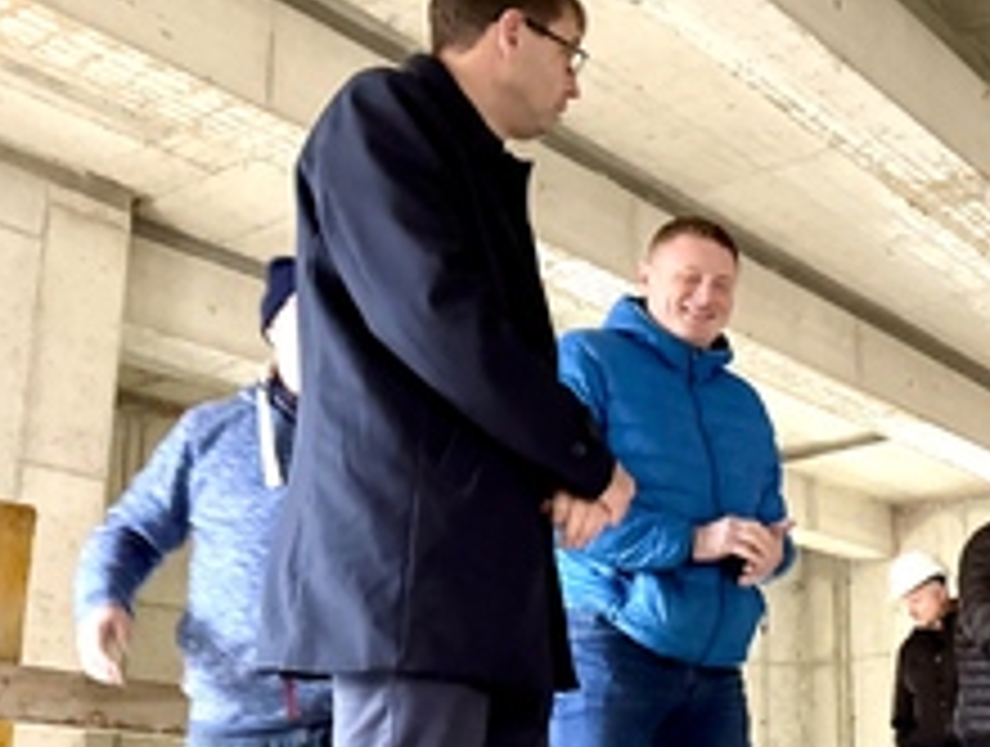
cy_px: 544
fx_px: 1404
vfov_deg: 29.4
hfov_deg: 35.1
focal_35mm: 49
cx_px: 994
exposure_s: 1/30
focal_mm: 6.76
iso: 1000
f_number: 1.78
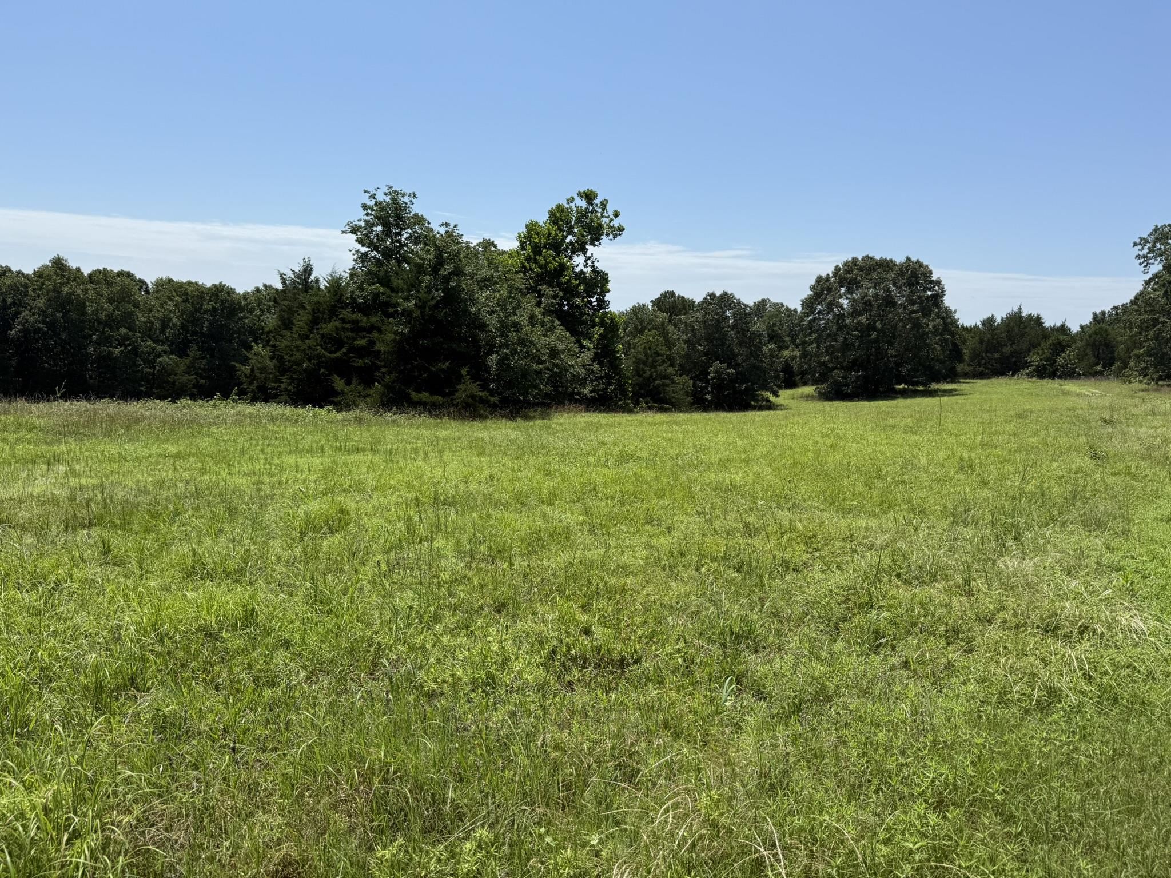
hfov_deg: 71.6
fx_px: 812
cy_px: 439
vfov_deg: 56.8
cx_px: 586
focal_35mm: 24
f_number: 1.78
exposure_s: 1/5714
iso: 80
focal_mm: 6.76
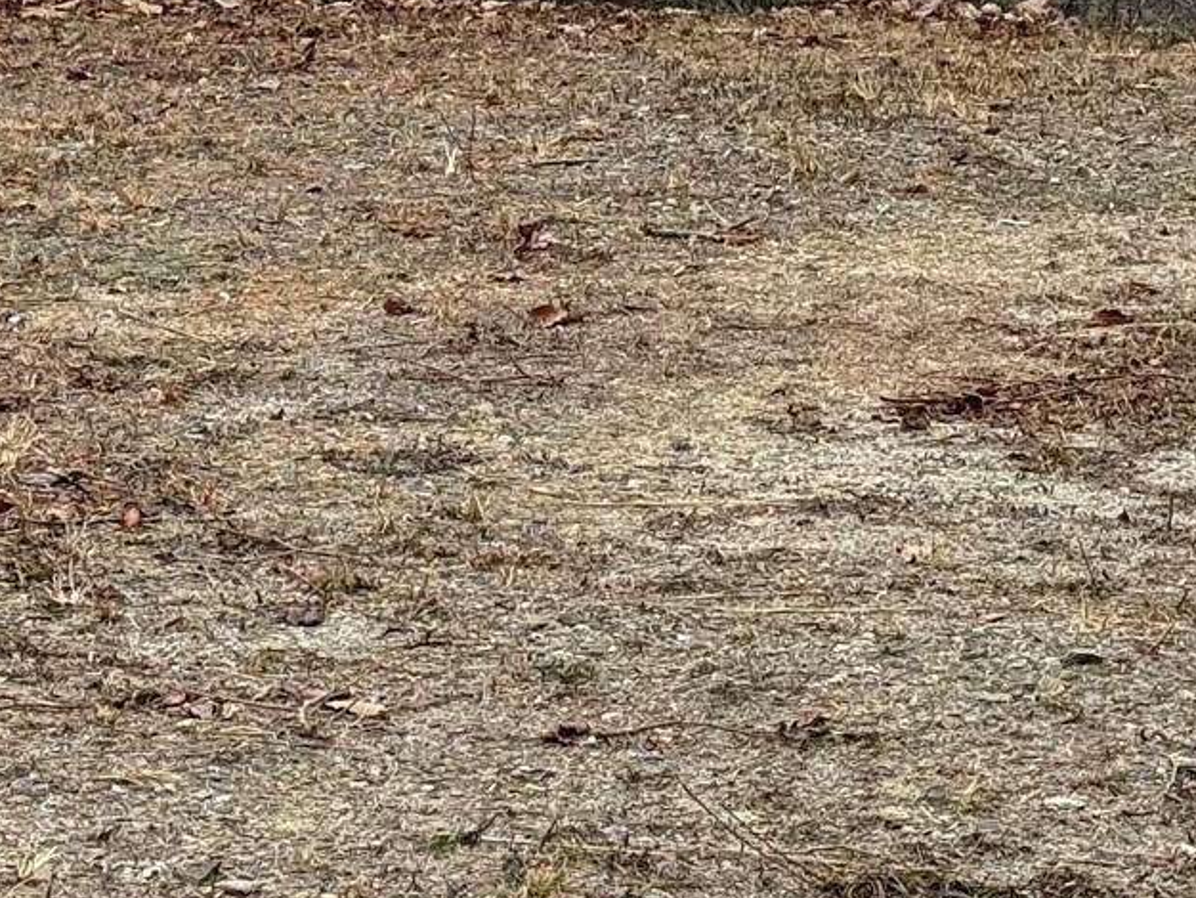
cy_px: -392
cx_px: 936
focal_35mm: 157
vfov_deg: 9.2
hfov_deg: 12.5
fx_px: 5427
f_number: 1.78
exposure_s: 1/802
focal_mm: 6.76
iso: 64
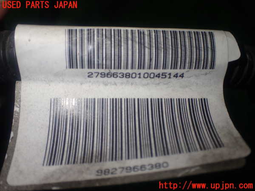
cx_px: 128
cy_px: 96
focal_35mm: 38
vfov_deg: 37.7
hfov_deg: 49.0
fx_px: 280
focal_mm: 6.83
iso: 100
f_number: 2.7
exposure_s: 1/100
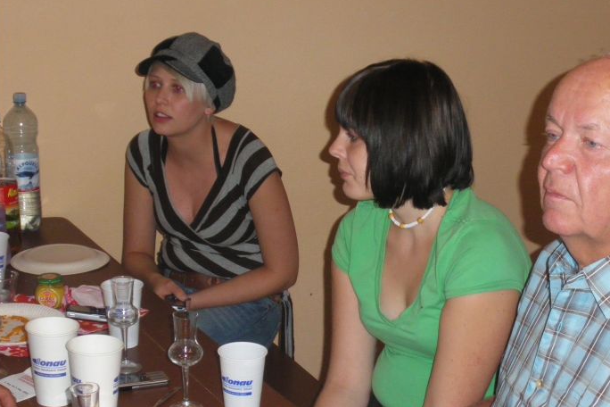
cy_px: 219
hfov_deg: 32.3
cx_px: 353
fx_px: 1050
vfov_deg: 21.9
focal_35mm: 62
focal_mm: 9
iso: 400
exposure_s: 1/60
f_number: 4.4
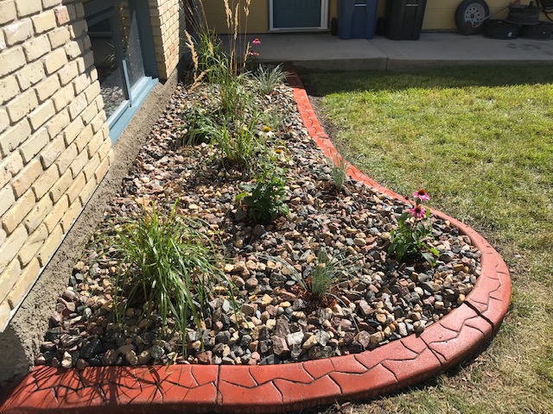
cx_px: 276
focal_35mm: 28
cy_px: 207
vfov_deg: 49.7
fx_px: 447
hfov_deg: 63.4
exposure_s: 1/1953
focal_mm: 3.99
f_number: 1.8
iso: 20
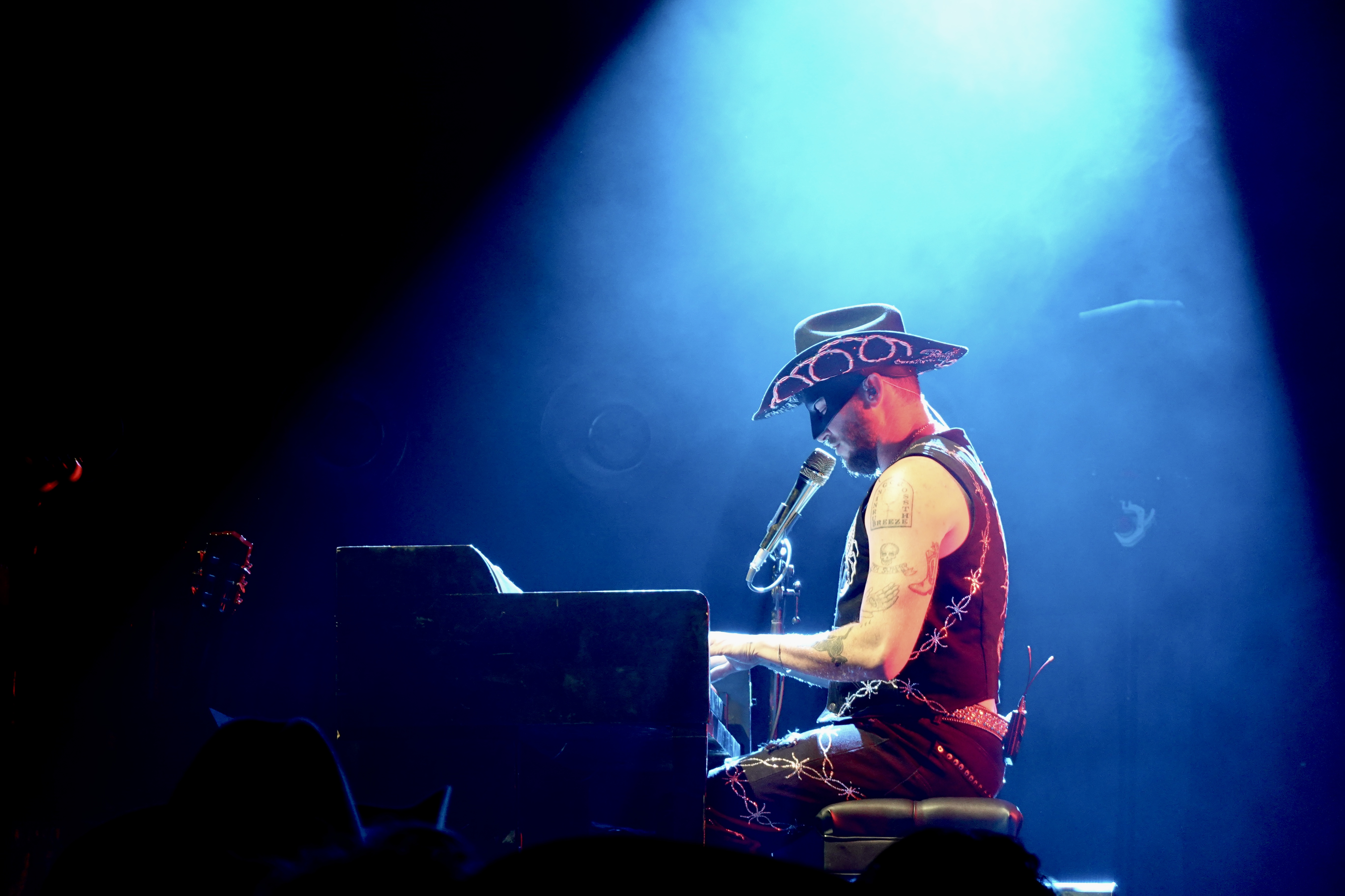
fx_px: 4221
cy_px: 448
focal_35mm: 113
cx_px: 672
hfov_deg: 18.1
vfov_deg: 12.1
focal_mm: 41.15
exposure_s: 1/15
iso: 800
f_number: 4.5
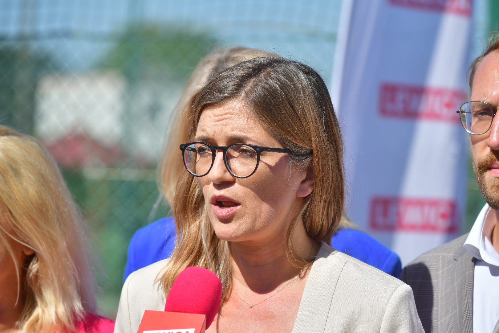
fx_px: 2772
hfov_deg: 10.3
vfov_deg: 6.9
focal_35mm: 200
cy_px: 166
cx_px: 250
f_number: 7.1
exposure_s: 1/640
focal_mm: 200
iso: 100
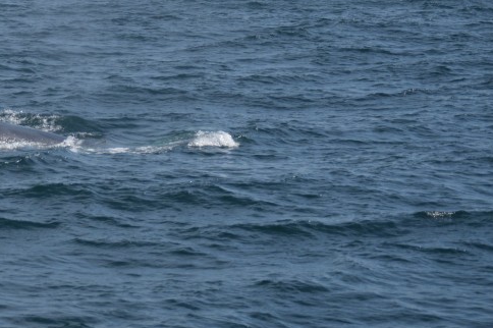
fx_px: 2751
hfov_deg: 10.2
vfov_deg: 6.8
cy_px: 138
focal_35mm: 201
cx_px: -5
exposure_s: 1/4000
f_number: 4
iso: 200
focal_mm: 60
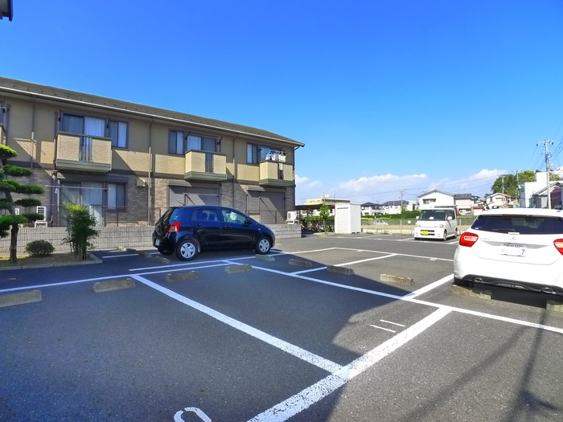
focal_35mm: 24
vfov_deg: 56.8
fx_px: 390
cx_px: 282
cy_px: 211
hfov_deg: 71.6
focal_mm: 5.1
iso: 400
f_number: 4
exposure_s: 1/500
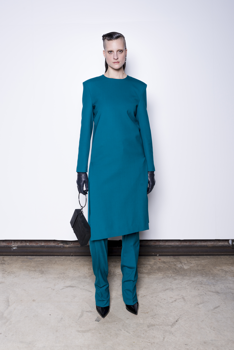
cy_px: 175
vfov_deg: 60.3
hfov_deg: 42.4
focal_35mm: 31
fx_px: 302
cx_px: 117
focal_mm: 31
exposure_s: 1/160
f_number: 9
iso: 250
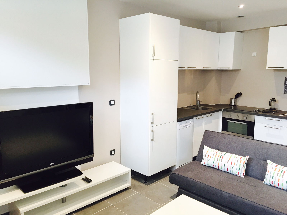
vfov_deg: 48.2
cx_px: 144
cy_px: 108
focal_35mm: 29
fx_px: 240
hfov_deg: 61.7
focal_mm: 4.15
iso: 100
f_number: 2.2
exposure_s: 1/33
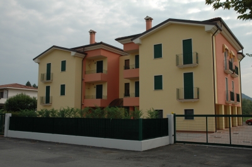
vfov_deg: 36.7
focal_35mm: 36
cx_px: 126
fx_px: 251
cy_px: 84
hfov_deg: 53.2
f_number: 5.6
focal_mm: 24
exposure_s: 1/500
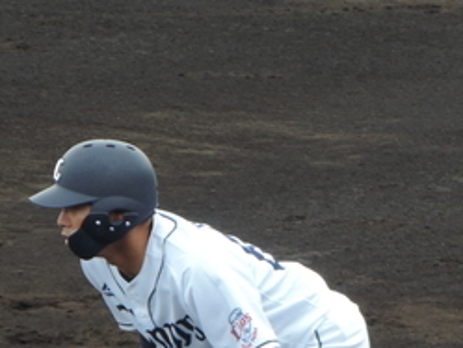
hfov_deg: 1.3
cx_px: 350
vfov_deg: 1.0
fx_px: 20206
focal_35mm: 1510
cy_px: 460
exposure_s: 1/250
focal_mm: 83.8
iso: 200
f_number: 4.9
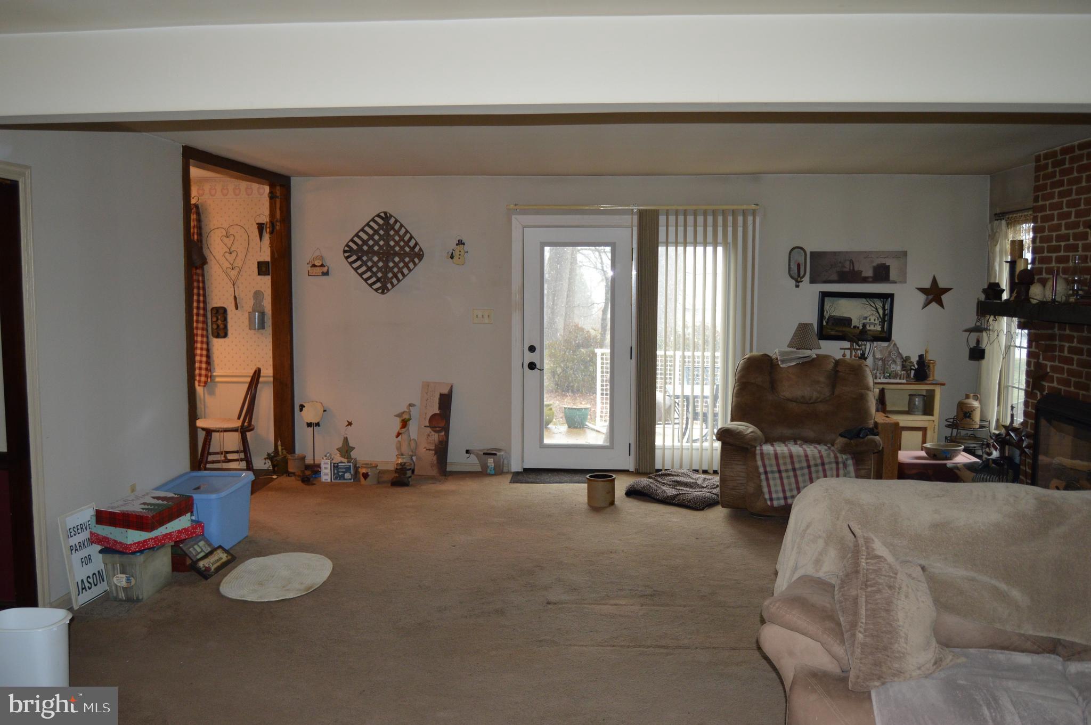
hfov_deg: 64.6
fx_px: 863
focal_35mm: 28
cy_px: 362
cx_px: 546
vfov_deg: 45.6
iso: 720
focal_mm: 19
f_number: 3.5
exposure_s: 1/60
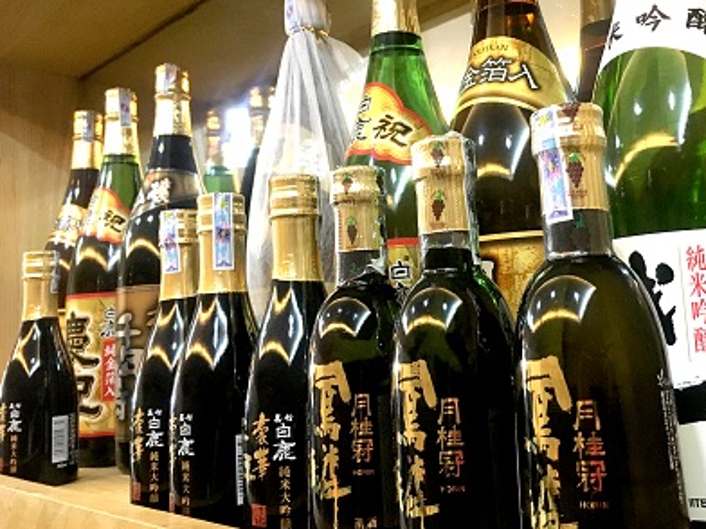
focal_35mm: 37
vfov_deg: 38.5
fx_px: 755
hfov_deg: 49.6
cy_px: 211
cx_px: 443
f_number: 2.2
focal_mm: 4.15
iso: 200
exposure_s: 1/25
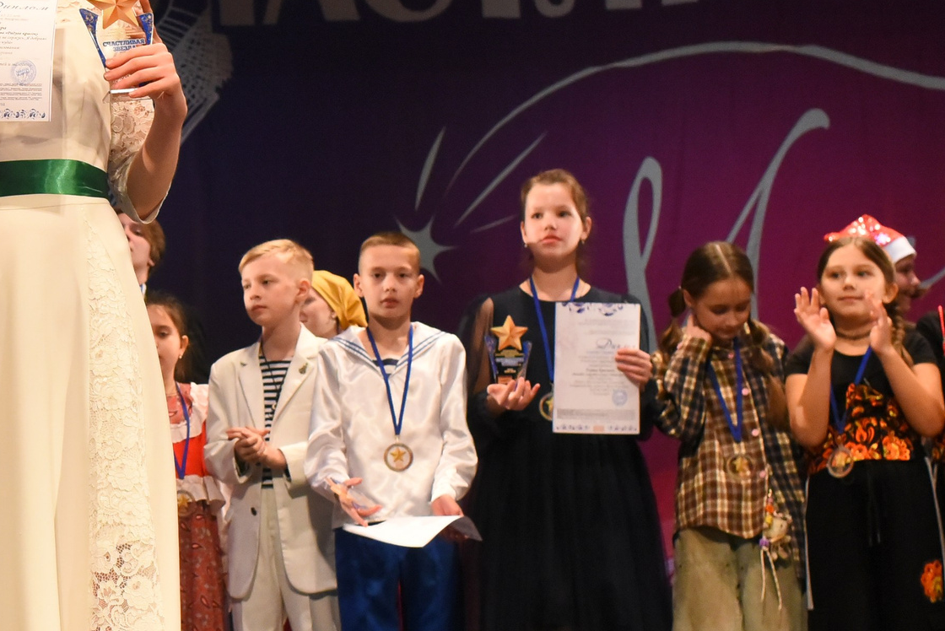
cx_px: 9
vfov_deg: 17.1
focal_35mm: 80
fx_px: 2101
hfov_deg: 24.3
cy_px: 373
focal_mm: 35
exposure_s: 1/250
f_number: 6.3
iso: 5000
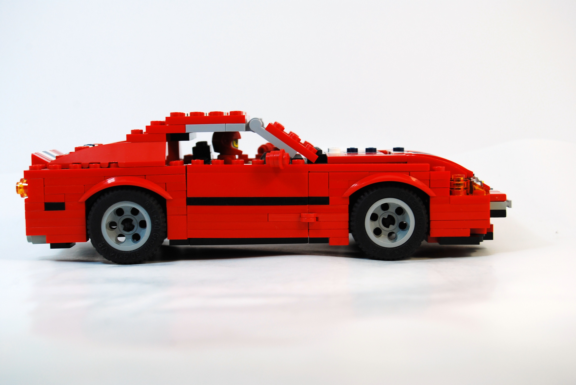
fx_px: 1322
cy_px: 192
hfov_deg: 24.6
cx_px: 288
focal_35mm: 82
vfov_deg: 16.6
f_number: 8
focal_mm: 55
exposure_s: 1/60
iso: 200
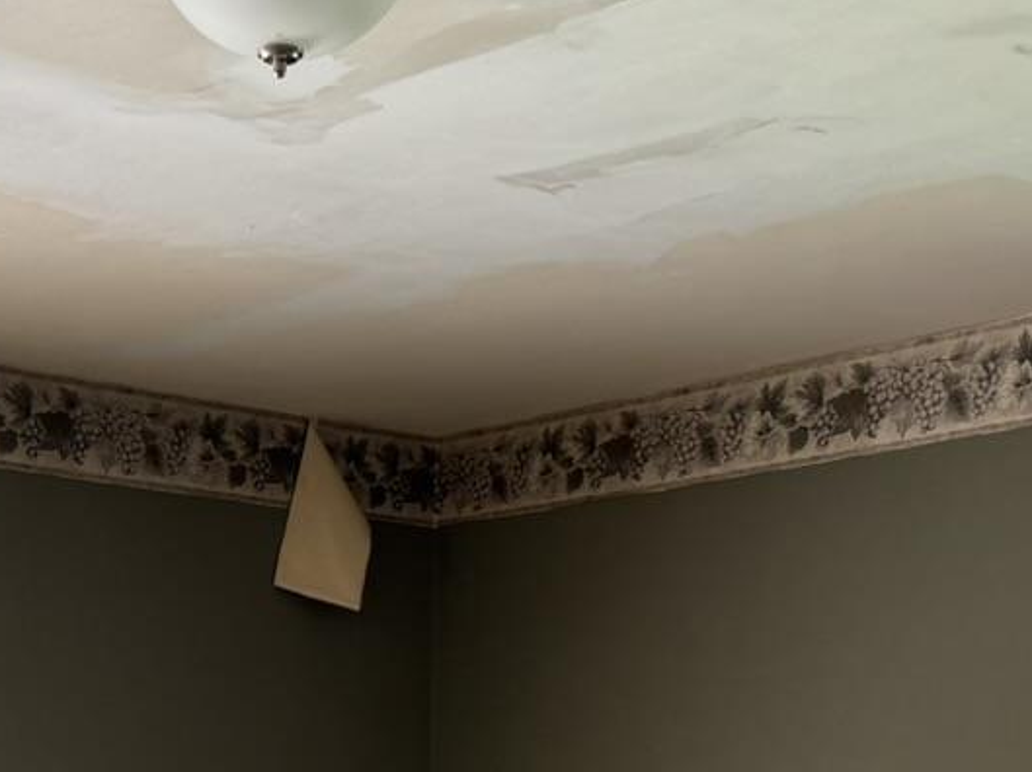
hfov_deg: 20.8
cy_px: 1146
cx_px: 193
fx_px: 2771
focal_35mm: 93
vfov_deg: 14.8
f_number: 1.78
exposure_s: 1/121
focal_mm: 6.76
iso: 125
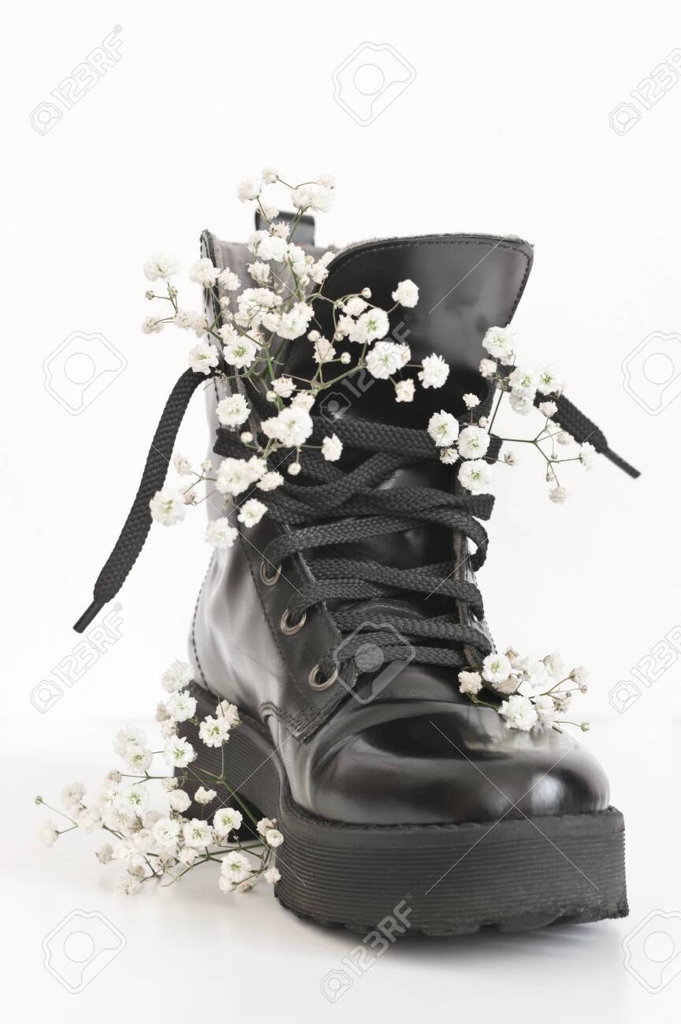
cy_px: 512
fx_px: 2133
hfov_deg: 18.1
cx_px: 340
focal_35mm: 75
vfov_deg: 27.0
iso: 100
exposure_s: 1.5
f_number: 8
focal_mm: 50
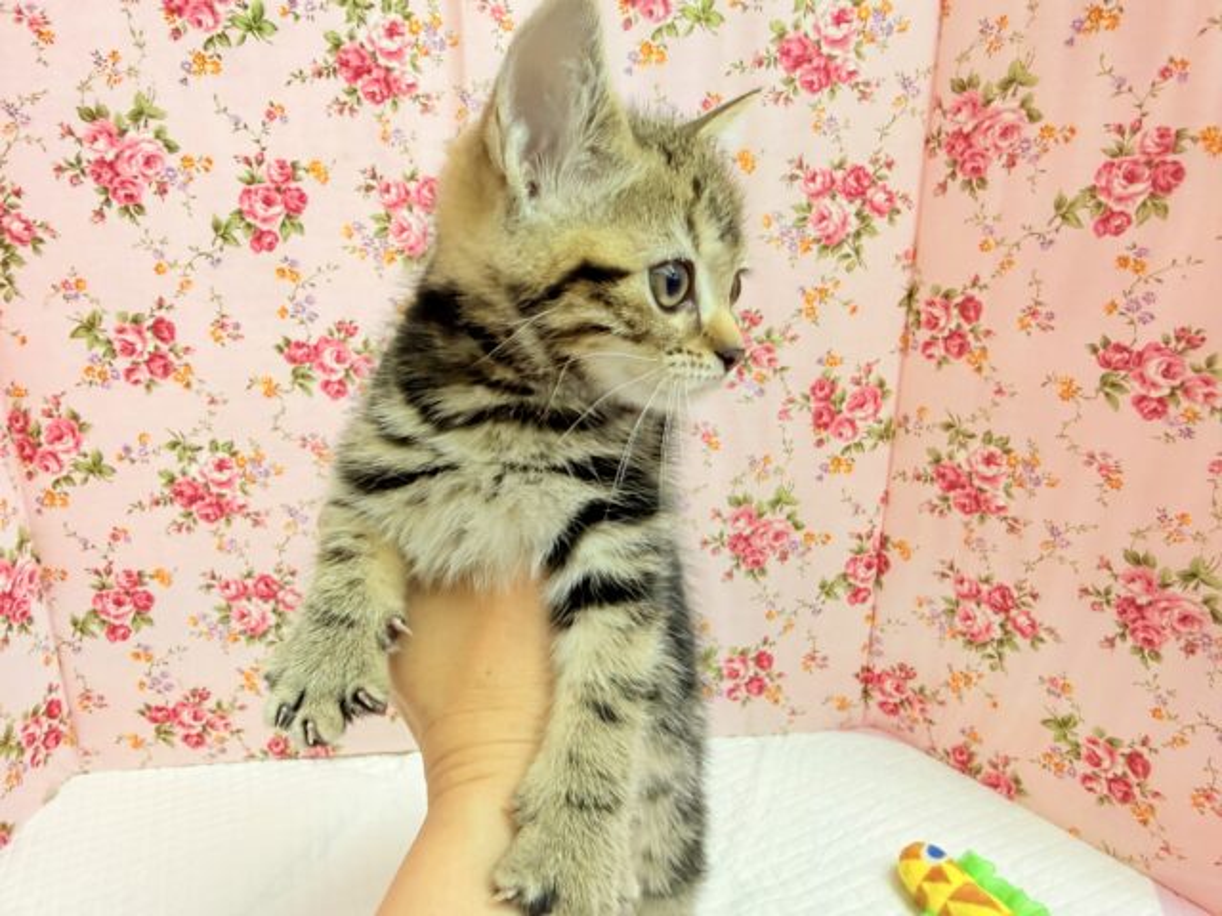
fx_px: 847
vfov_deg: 56.8
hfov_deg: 71.6
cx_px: 611
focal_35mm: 24
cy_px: 458
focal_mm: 2.22
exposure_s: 1/100
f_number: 2.2
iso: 250
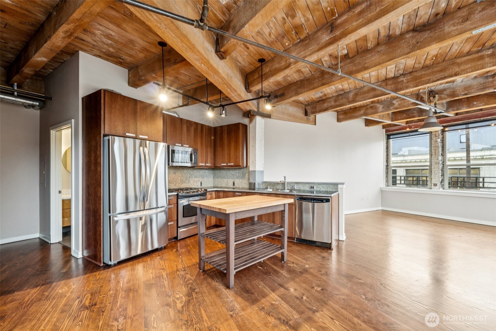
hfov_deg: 100.4
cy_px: 166
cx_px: 248
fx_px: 207
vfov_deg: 77.3
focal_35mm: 15
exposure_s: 1/3.33
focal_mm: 10
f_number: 8
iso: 250
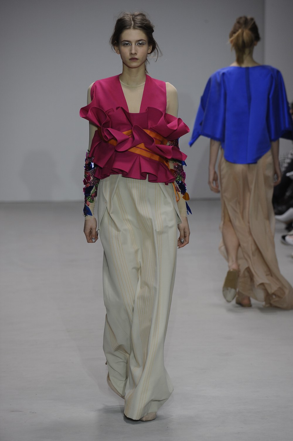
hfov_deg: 6.9
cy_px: 220
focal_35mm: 200
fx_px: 2445
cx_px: 146
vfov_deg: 10.3
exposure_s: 1/500
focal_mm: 200
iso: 1000
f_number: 5
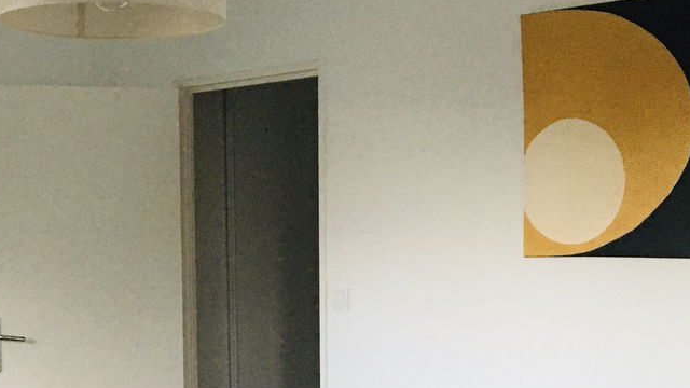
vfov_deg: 15.2
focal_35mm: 79
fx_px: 1445
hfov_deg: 26.5
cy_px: 316
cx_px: 175
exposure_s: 1/33
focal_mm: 4.15
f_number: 2.2
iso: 200
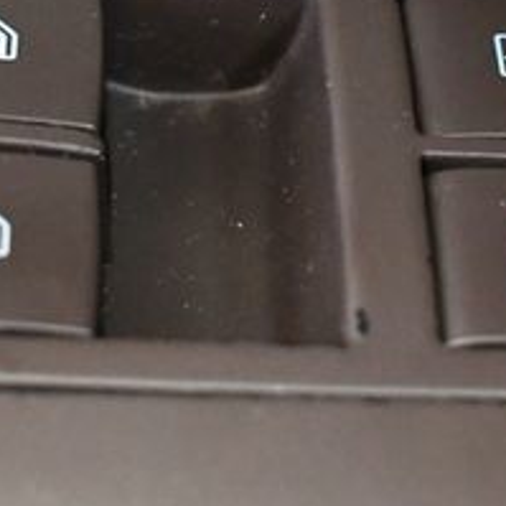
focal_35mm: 170
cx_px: 300
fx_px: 2811
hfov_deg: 10.3
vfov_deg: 10.2
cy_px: 79
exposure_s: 1/60
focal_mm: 31
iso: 5600
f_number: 4.2
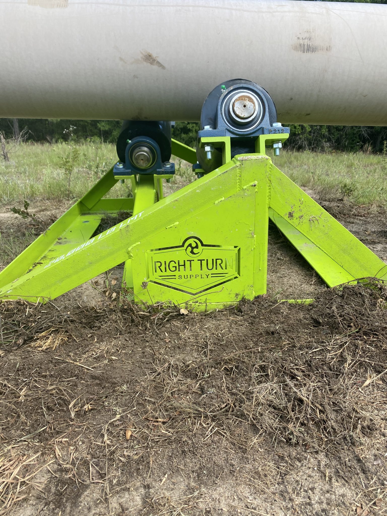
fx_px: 388
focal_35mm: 26
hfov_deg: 53.1
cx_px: 194
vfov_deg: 67.3
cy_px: 258
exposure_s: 1/752
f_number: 1.8
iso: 32
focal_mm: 4.25
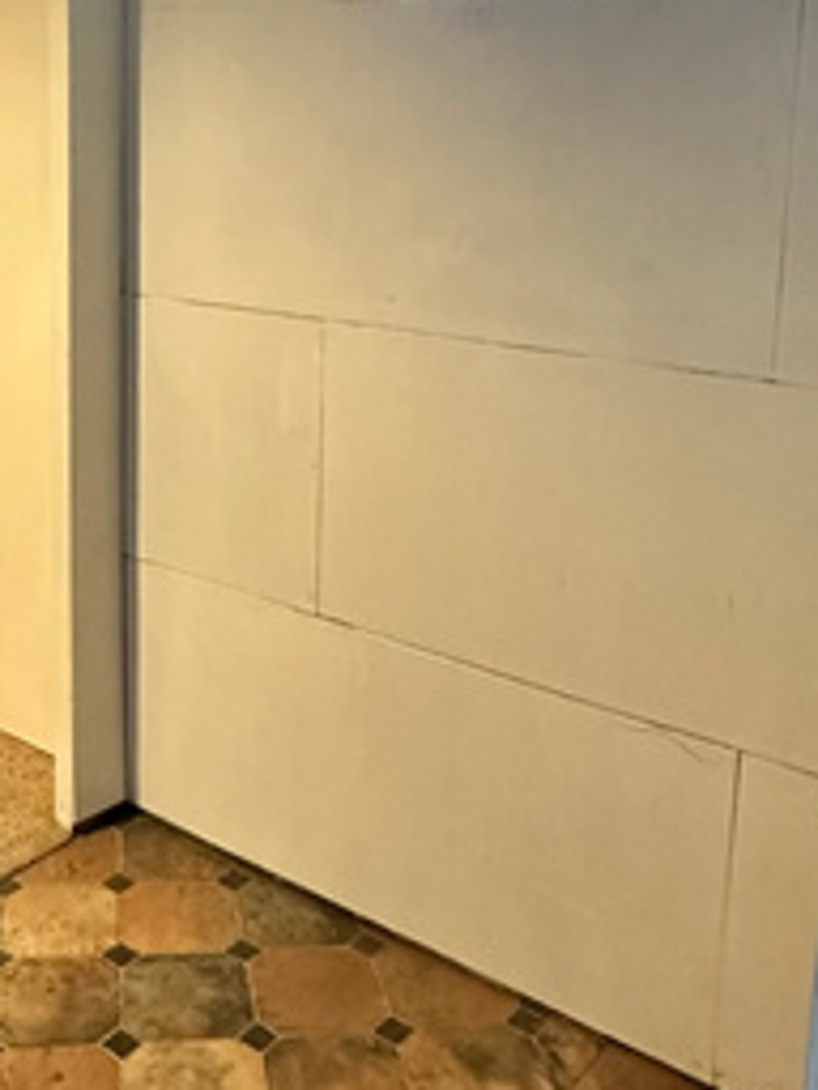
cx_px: 196
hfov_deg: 33.6
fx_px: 1323
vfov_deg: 43.8
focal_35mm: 42
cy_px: 324
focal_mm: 2.22
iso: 500
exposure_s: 1/60
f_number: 2.2
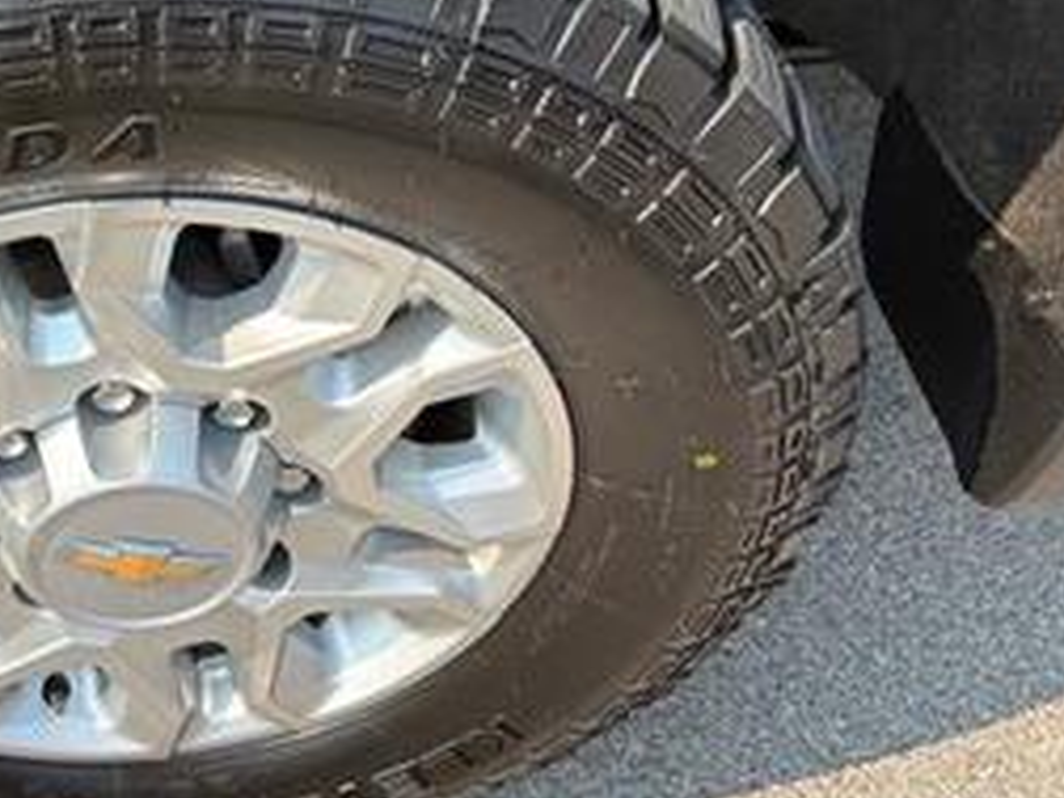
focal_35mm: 52
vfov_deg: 27.8
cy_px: 253
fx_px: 1598
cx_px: 148
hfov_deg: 35.1
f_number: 1.6
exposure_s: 1/1016
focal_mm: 5.96
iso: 50
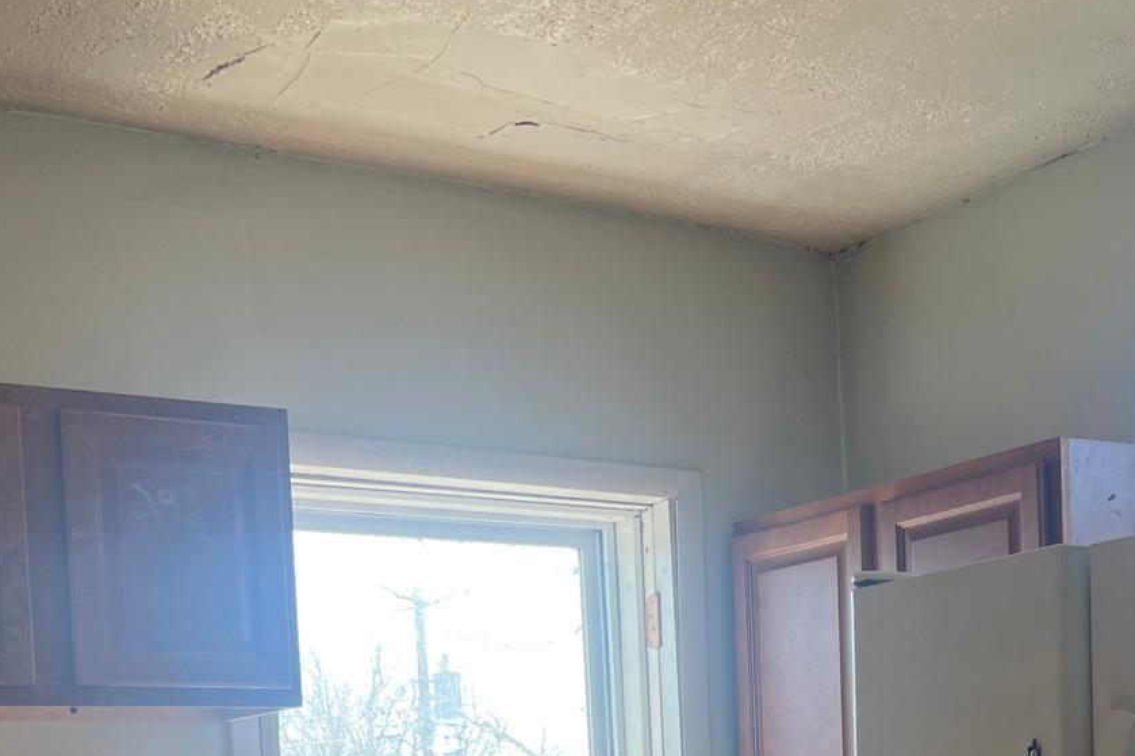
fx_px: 2080
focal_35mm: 66
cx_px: 754
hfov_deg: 30.3
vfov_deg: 19.4
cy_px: 912
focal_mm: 5.7
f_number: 1.5
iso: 40
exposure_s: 1/163
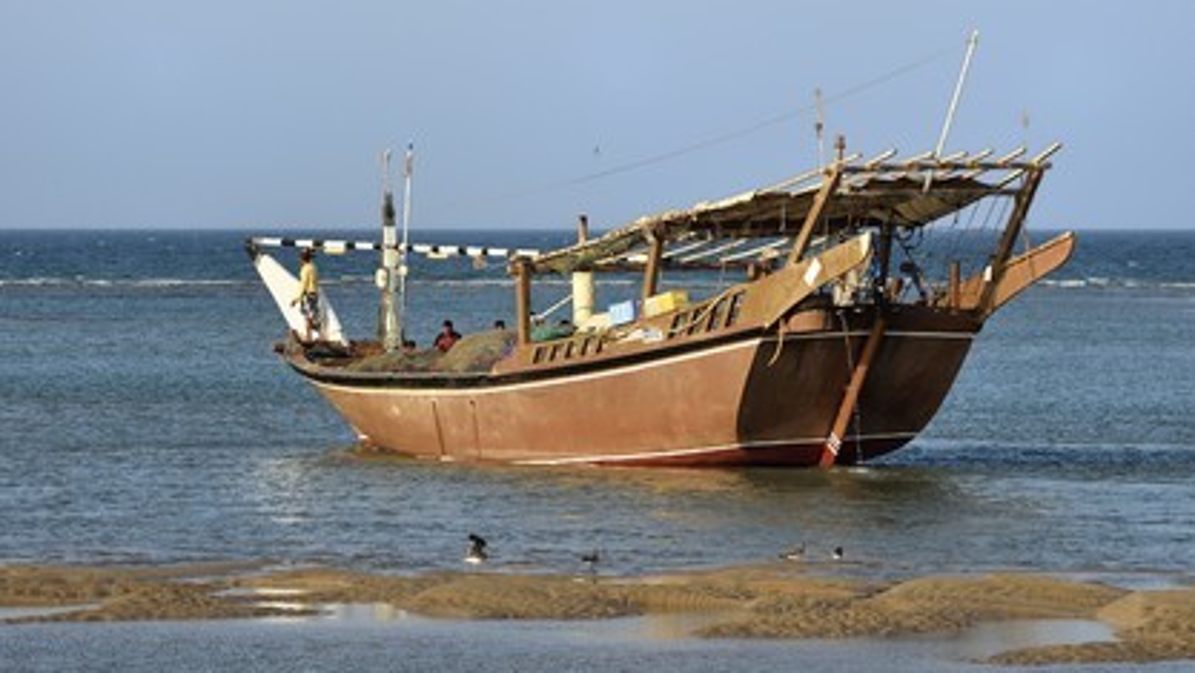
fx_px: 6689
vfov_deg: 5.8
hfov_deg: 10.2
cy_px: 324
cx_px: 599
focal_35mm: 211
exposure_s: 1/400
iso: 200
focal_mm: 200
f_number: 9
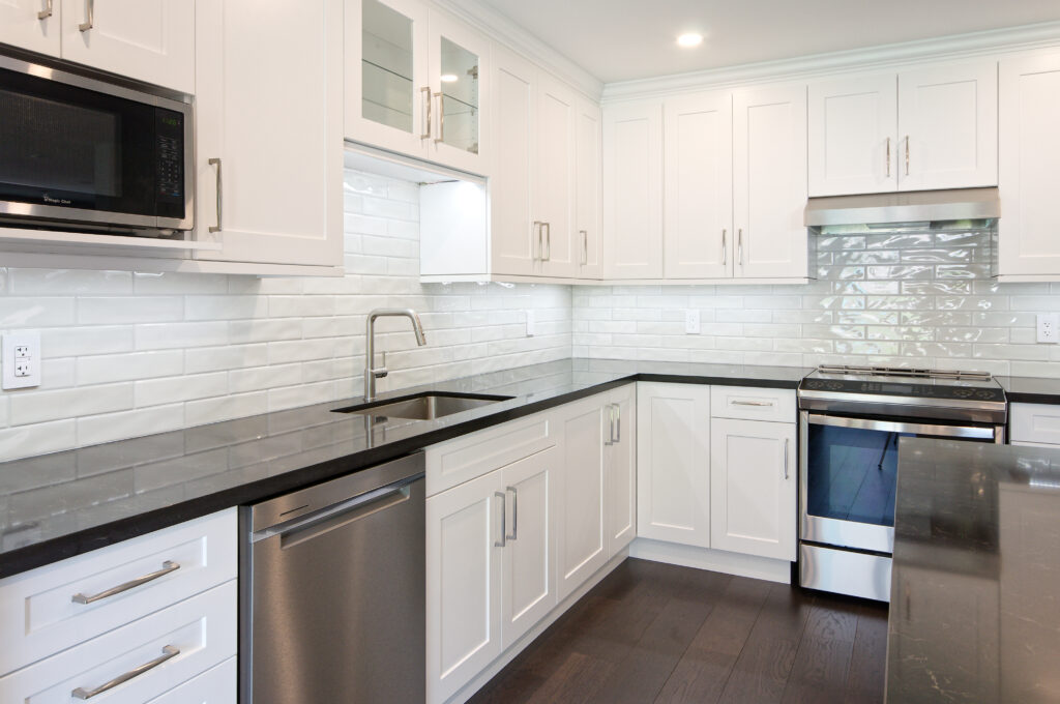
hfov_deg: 73.8
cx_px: 530
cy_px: 352
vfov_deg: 53.0
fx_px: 706
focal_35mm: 24
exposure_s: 1/6
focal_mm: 16
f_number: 10
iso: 200
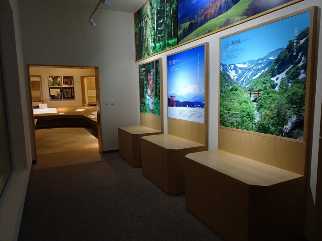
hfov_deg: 71.6
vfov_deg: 56.8
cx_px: 161
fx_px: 223
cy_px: 120
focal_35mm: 24
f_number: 3.5
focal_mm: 4.1
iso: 500
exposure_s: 1/30
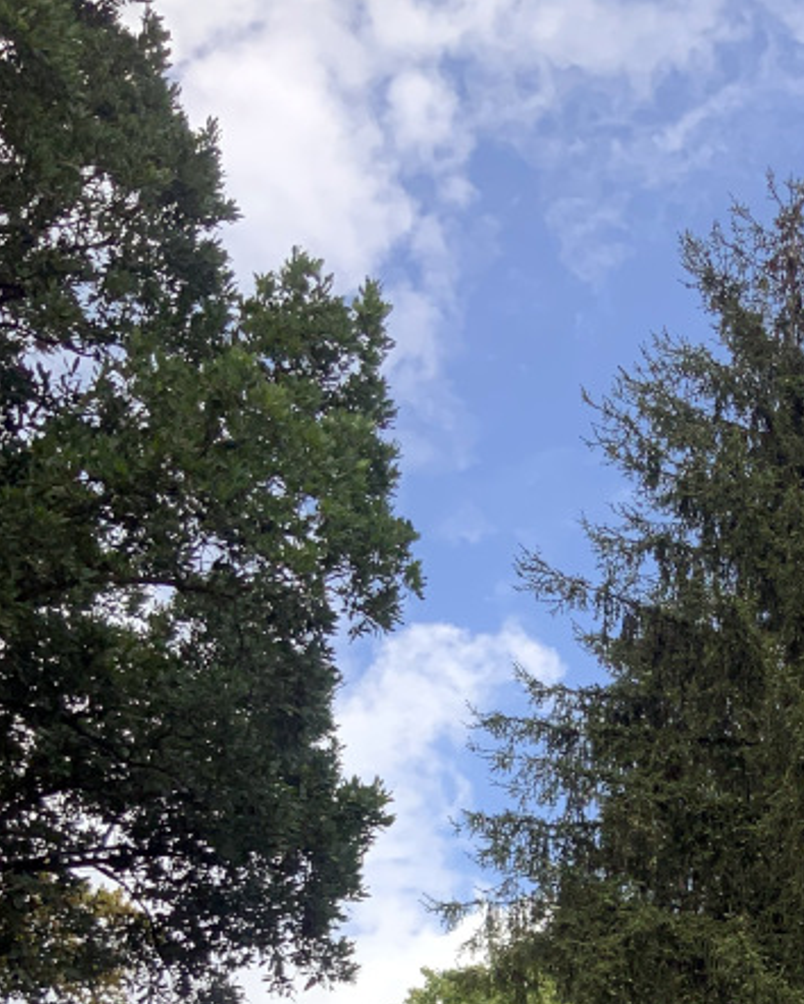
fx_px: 1991
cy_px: 1041
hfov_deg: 21.9
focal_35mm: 67
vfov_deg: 26.5
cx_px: 835
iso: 16
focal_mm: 3
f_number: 1.8
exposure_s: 1/1412
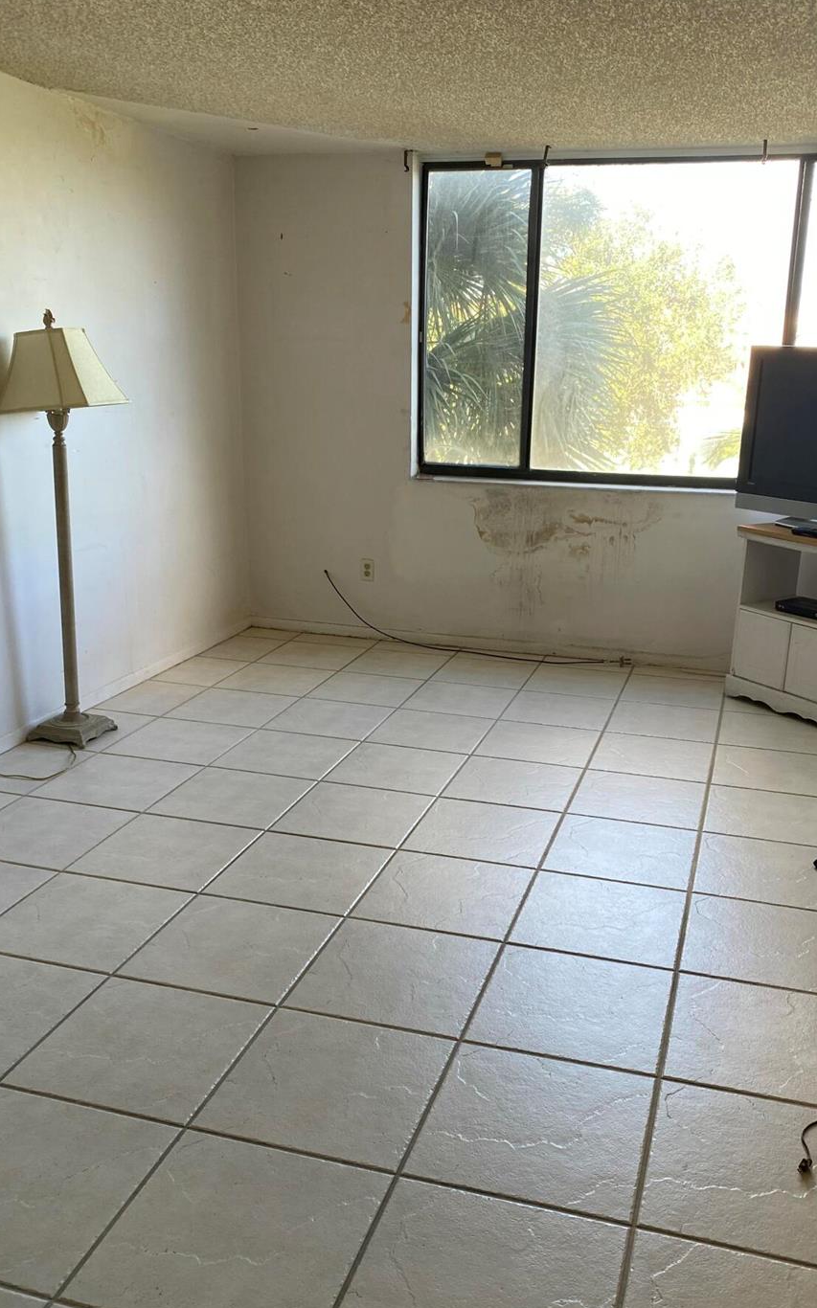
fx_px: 1105
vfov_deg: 61.1
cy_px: 715
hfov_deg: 40.6
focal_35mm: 31
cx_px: 435
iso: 64
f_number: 1.8
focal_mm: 4.25
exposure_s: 1/121
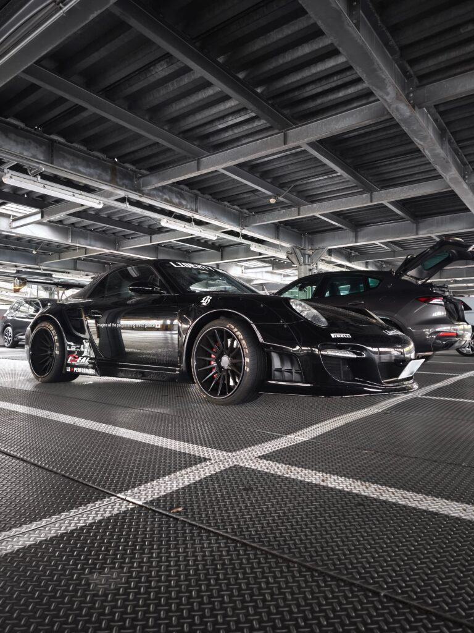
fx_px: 420
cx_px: 237
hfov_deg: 58.9
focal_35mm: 23
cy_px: 316
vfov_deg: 73.9
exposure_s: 1/25
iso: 1000
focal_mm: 6.57
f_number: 1.6
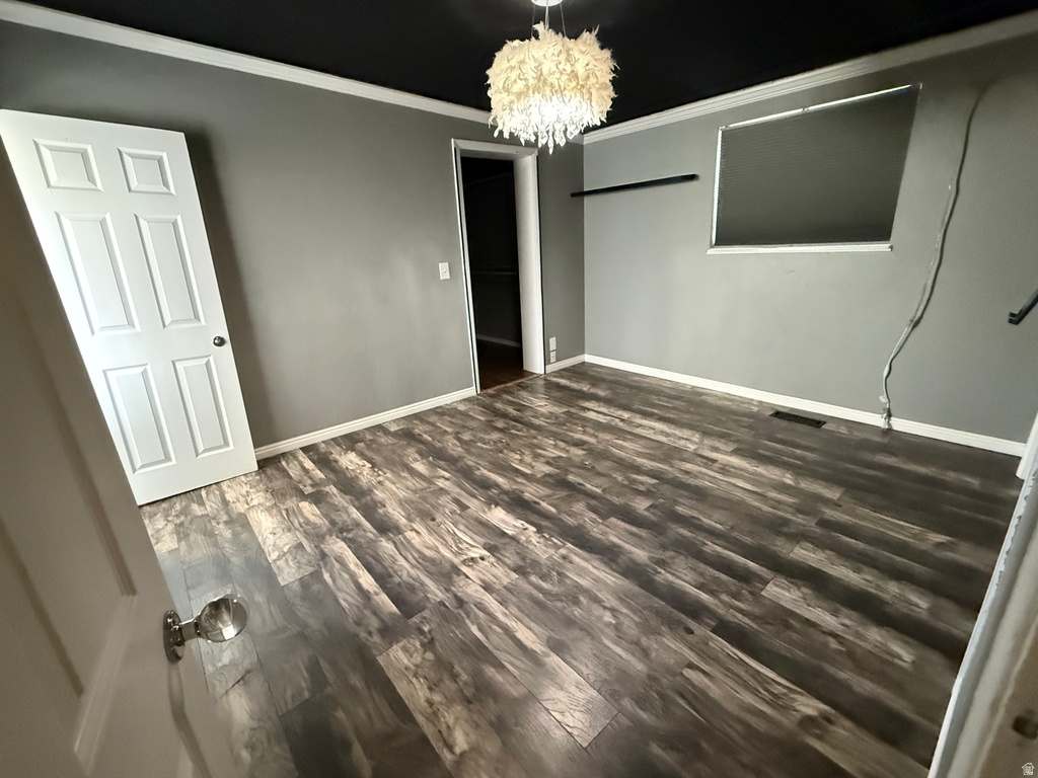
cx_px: 519
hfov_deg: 102.1
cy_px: 389
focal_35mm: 14
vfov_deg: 85.7
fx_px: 420
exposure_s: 1/60
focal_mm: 2.22
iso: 1600
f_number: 2.2
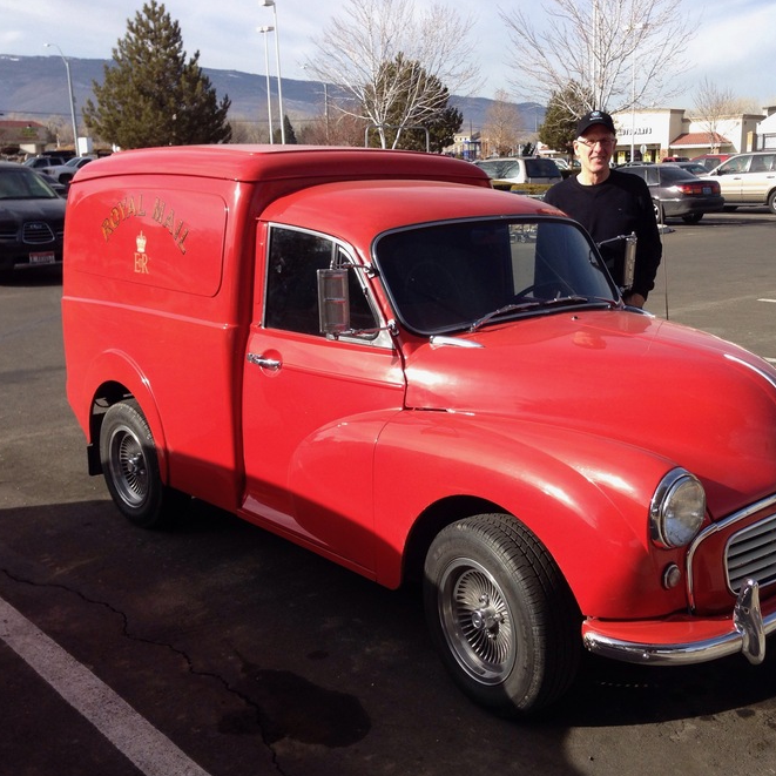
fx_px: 1014
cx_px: 481
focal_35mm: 40
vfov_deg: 41.9
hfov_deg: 41.6
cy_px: 392
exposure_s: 1/1205
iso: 64
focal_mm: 4.12
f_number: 2.4
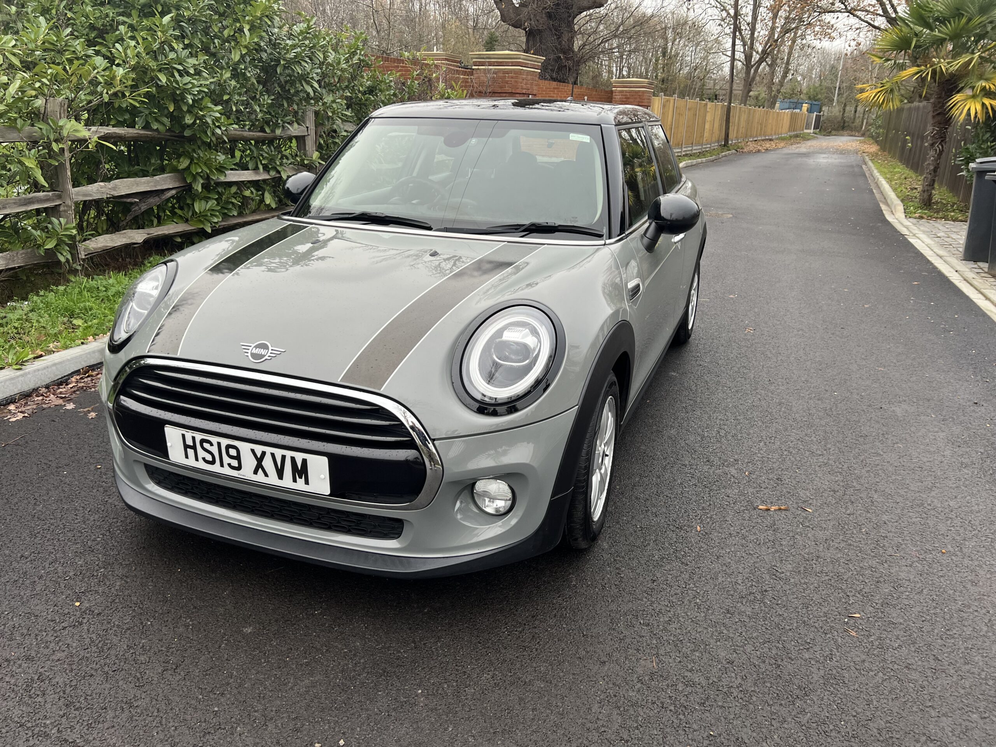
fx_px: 748
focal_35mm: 26
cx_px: 498
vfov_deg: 53.1
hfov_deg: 67.3
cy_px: 374
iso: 100
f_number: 1.5
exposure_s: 1/121
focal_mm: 5.7
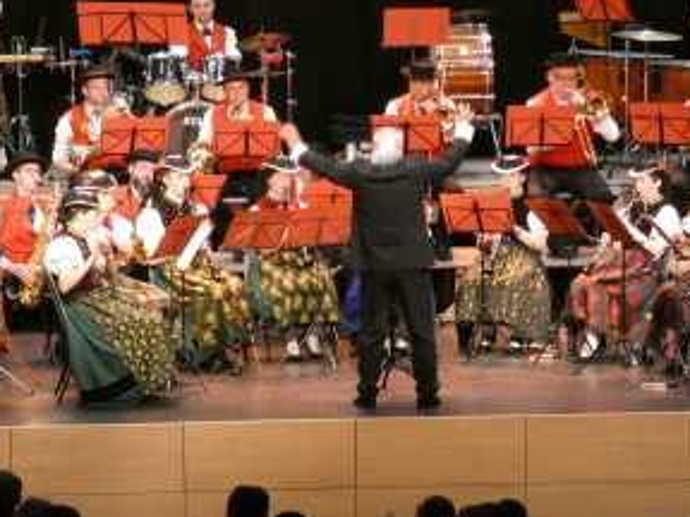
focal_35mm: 235
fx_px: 4684
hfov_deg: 8.4
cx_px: 395
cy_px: 223
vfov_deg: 6.3
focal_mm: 30.2
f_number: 5.5
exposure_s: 1/50
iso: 1600
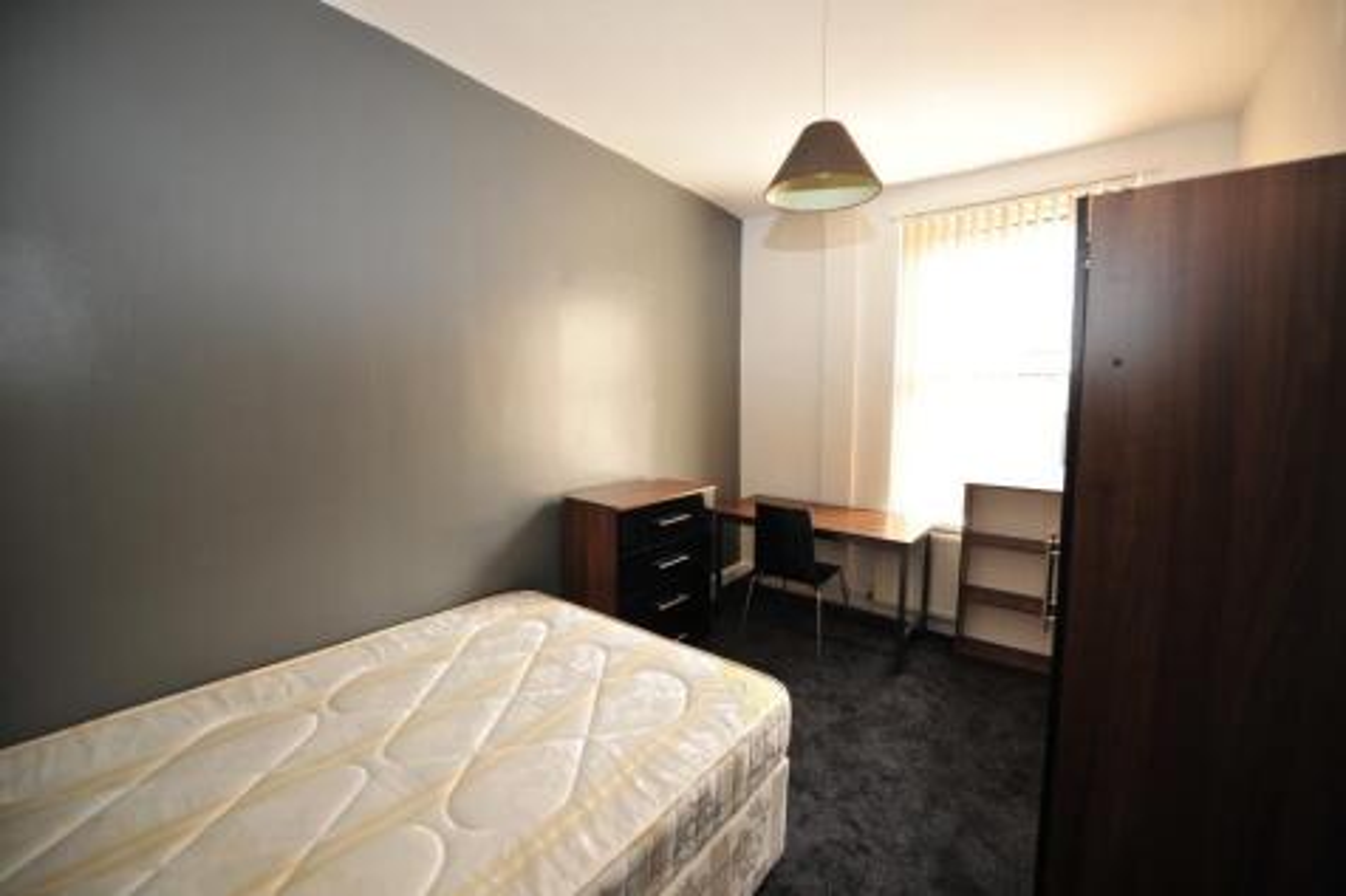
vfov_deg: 81.2
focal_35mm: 14
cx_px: 673
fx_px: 523
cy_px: 448
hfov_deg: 104.3
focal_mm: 14
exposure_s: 1/125
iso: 400
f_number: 2.8
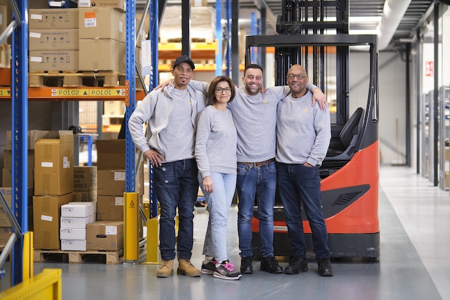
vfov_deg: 18.2
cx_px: 225
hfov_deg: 27.0
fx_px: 938
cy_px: 150
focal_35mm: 75
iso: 640
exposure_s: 1/125
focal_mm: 50
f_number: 1.3
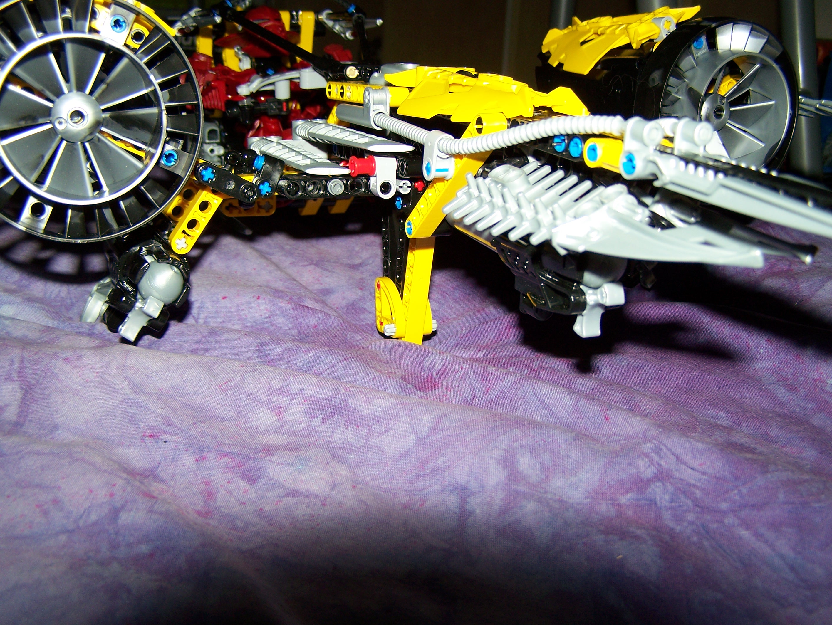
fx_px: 914
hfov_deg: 48.9
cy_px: 312
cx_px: 416
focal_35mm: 38
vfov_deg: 37.8
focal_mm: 6.3
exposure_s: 1/60
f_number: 2.8
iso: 80
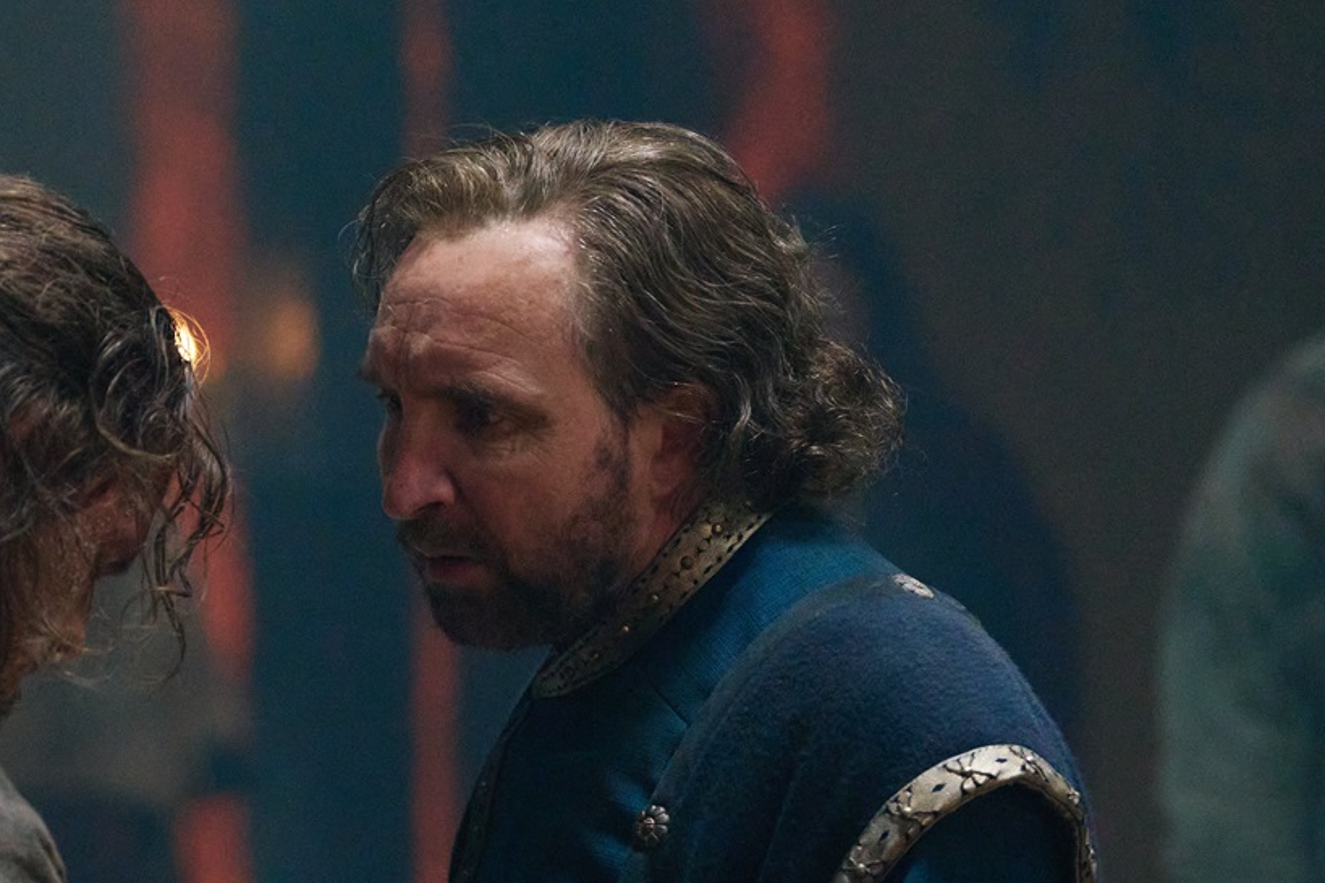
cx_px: 333
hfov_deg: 7.3
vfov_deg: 4.9
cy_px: 948
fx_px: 10342
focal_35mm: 281
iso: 6400
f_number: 2.8
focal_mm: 115
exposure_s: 1/320
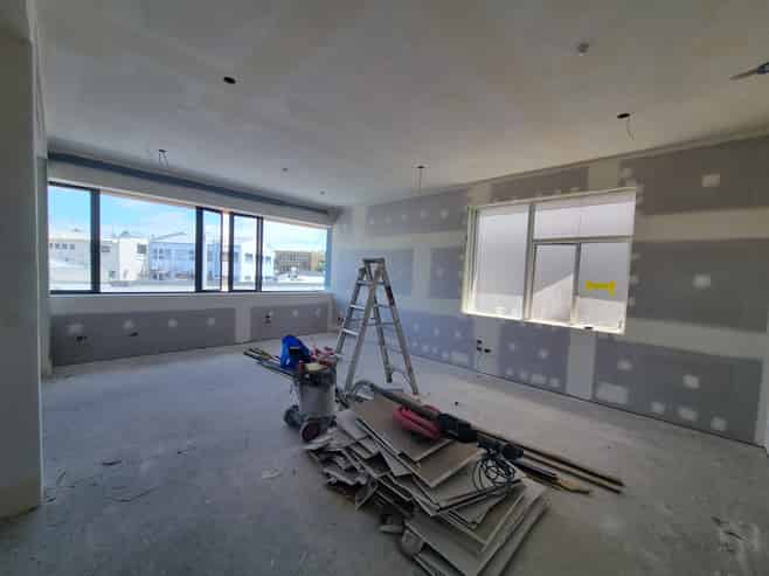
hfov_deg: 106.2
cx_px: 384
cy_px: 288
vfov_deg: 89.9
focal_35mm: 13
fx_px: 289
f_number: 2.2
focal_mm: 2.2
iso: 50
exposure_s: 1/286
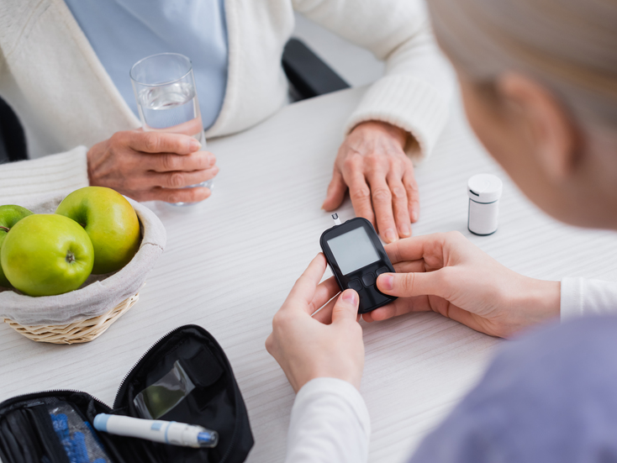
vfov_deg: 26.6
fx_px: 981
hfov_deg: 34.9
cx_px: 312
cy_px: 230
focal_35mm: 55
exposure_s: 1/160
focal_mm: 50
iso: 400
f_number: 3.5
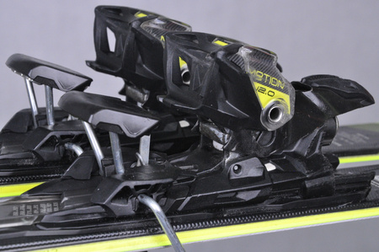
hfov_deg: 20.6
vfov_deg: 13.8
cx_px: 190
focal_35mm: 99
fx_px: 1041
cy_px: 126
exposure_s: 1/125
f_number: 8
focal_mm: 66
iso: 3200
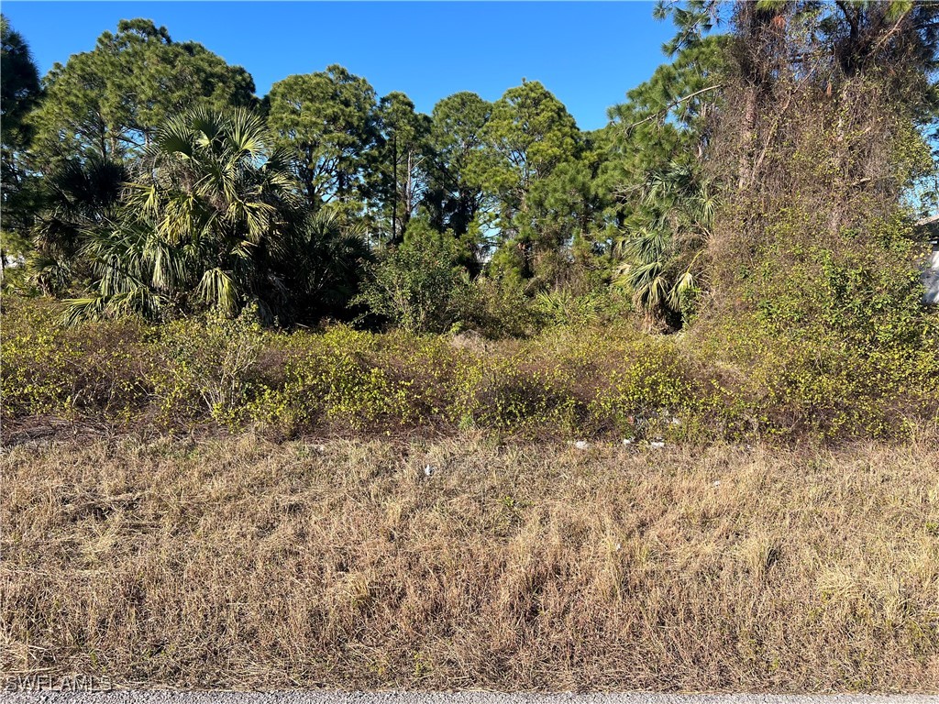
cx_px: 470
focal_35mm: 26
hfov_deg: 67.3
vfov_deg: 53.1
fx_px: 705
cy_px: 352
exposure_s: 1/2353
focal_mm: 5.7
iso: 50
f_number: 1.5
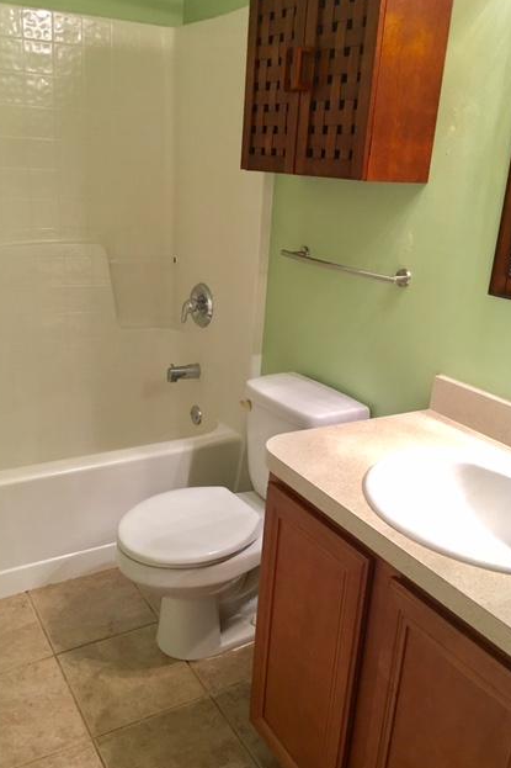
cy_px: 382
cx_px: 239
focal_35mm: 31
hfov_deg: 42.3
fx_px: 660
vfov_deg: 60.3
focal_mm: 4.15
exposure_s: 1/15
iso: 64
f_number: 2.2
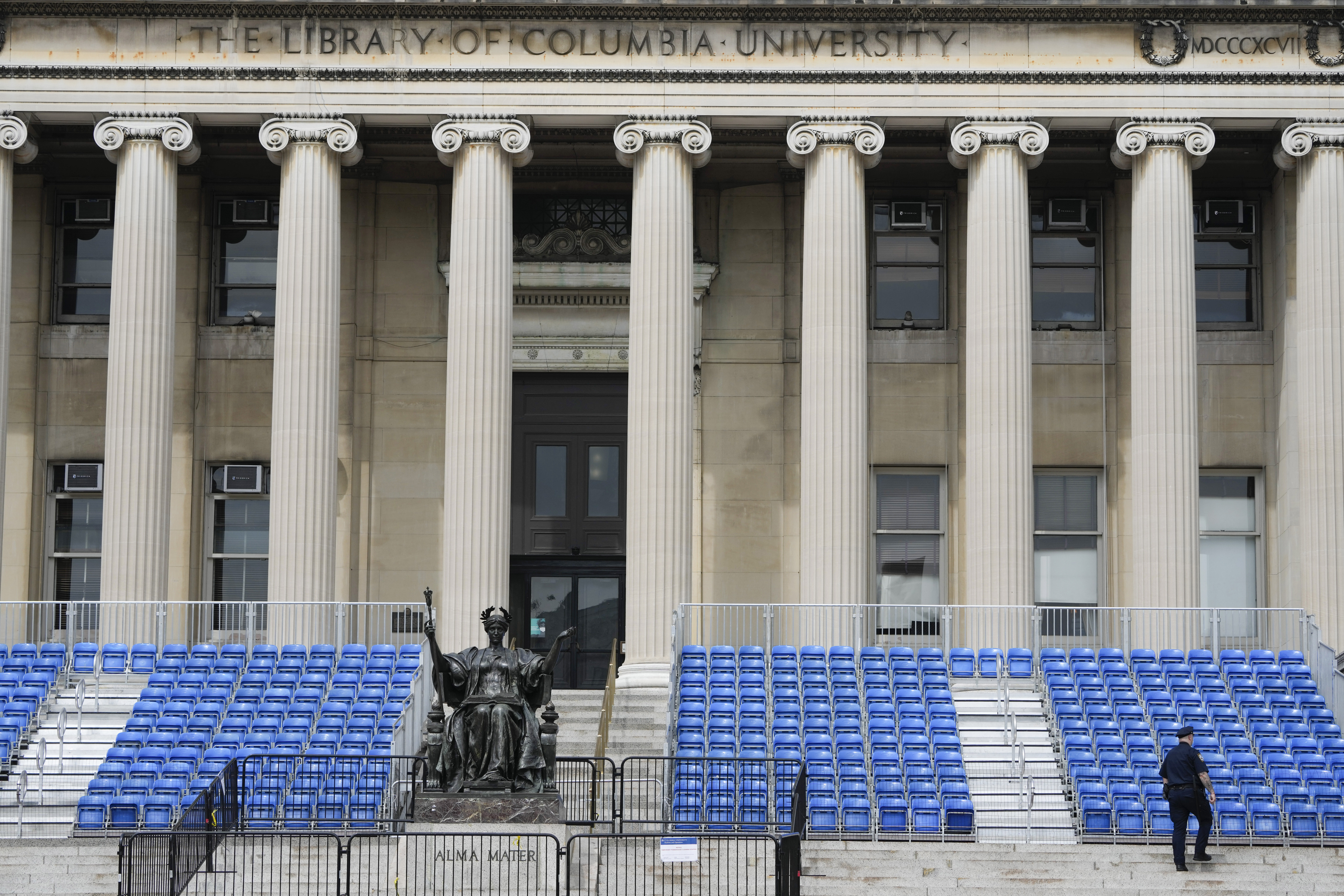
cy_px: 448
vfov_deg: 13.7
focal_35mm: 100
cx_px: 672
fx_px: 3733
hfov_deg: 20.4
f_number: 8
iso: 200
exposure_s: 1/800
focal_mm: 100
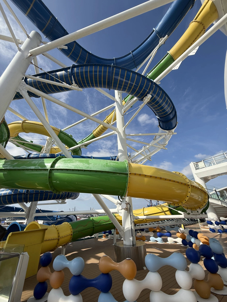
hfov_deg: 85.7
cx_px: 114
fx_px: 122
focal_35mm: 14
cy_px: 151
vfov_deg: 102.1
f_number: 2.2
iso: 50
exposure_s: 1/2506
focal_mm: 2.22
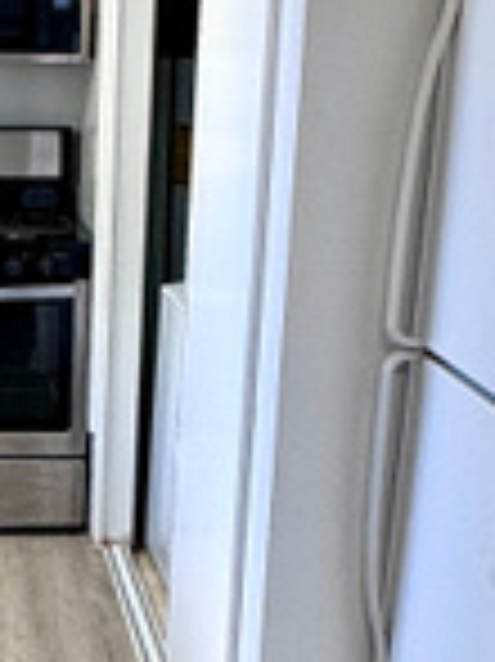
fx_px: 1394
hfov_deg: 19.5
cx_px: -4
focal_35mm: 73
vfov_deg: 26.6
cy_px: 419
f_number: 2.2
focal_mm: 2.22
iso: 125
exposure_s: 1/120
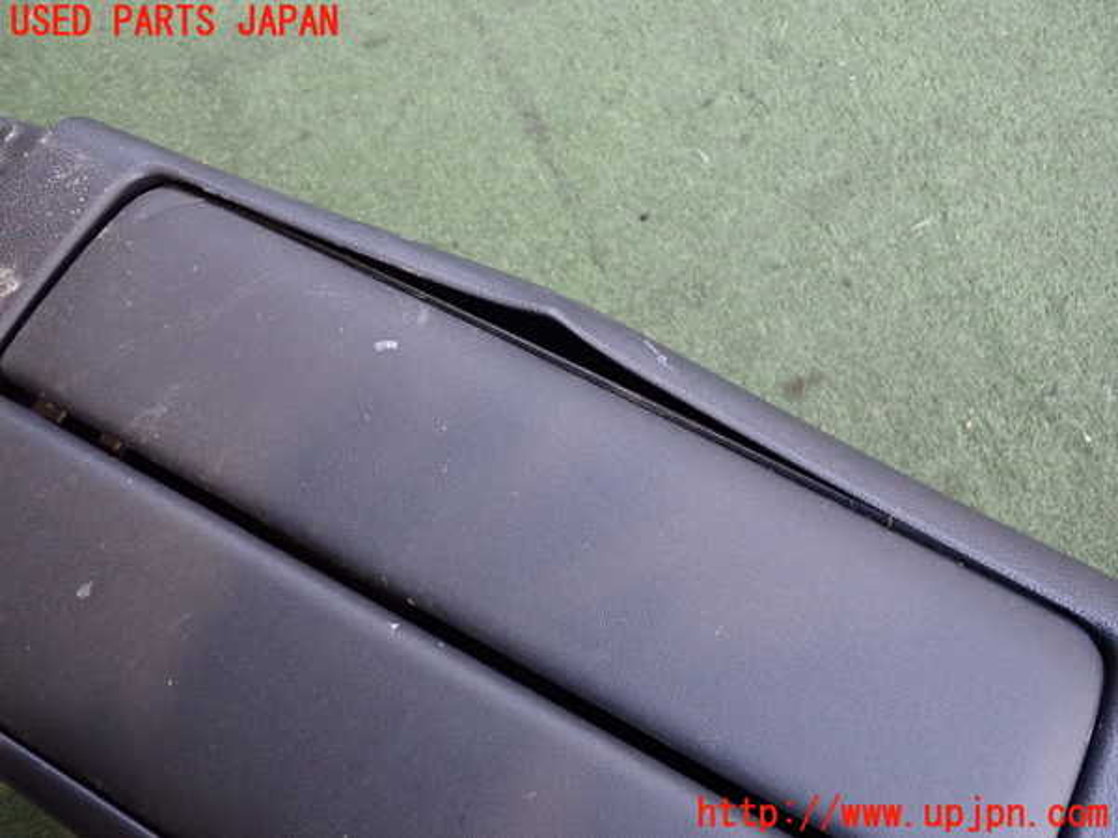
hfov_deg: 60.0
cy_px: 419
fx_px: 969
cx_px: 559
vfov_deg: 46.8
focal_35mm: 30
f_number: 2.3
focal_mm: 5.4
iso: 500
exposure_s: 1/125
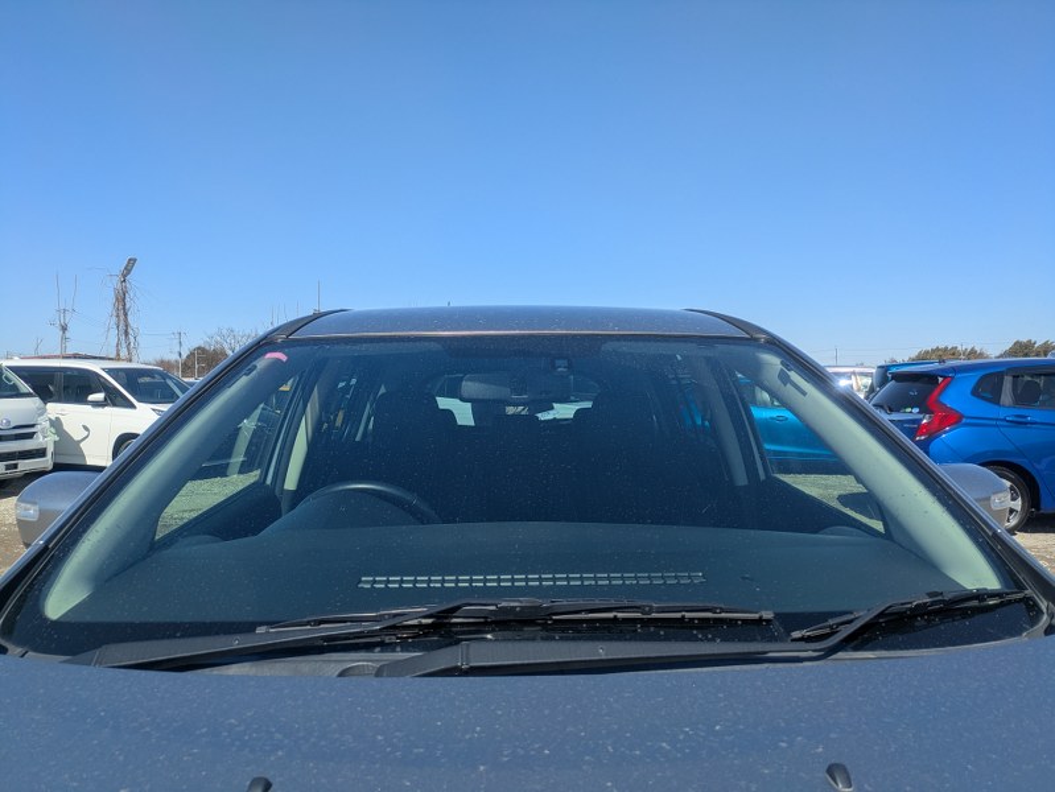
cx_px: 528
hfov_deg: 69.4
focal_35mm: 25
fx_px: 762
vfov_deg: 54.9
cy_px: 396
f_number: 1.89
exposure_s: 1/1972
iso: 45
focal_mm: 5.43
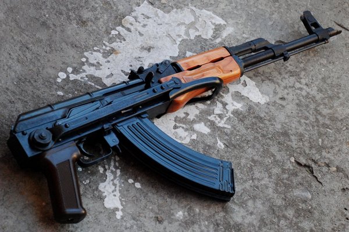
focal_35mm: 105
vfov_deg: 13.0
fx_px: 1018
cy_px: 116
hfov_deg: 19.5
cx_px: 174
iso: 1250
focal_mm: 70
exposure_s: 1/200
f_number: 5.6
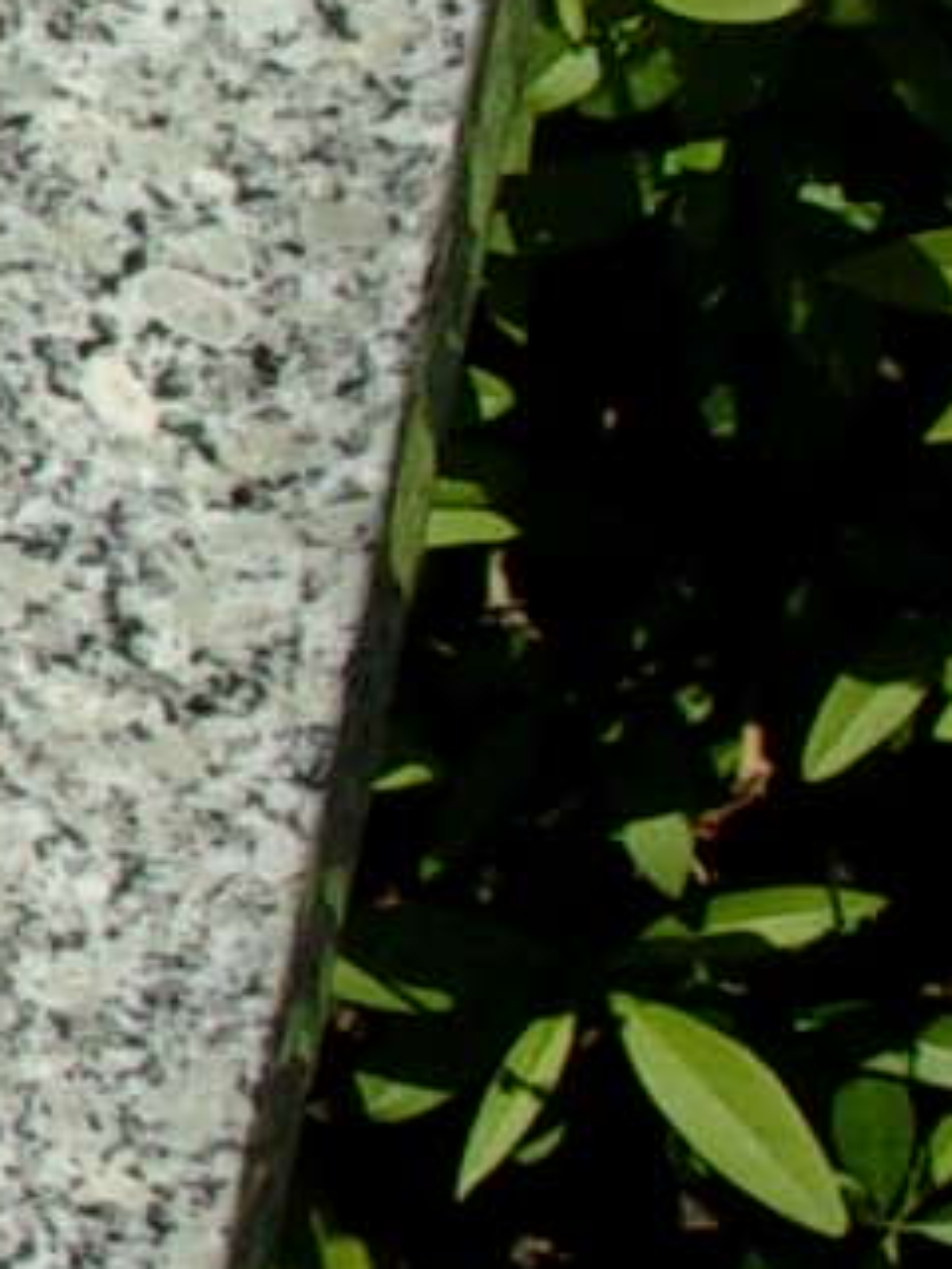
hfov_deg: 5.8
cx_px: -2455
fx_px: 8324
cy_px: 222
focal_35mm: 227
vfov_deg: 8.7
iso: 80
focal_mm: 5.1
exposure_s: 1/125
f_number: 10.8
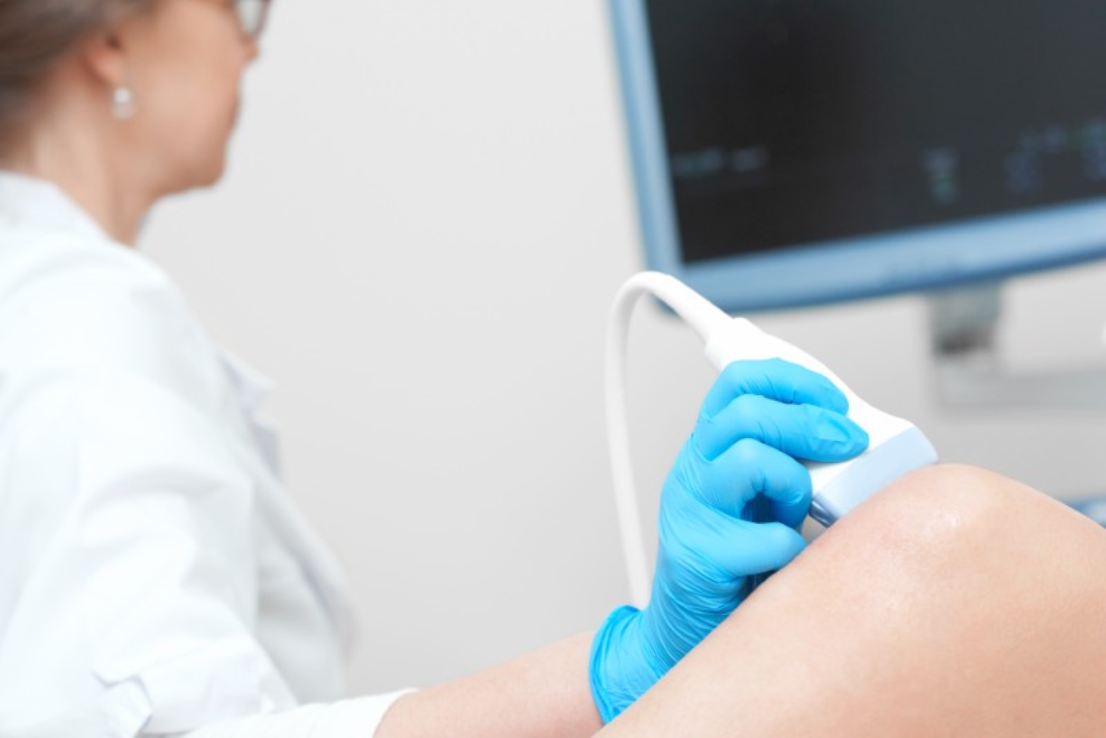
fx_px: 2612
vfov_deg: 16.1
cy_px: 369
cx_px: 553
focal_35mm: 85
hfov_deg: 23.9
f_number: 5.6
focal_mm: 85
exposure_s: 1/160
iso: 640
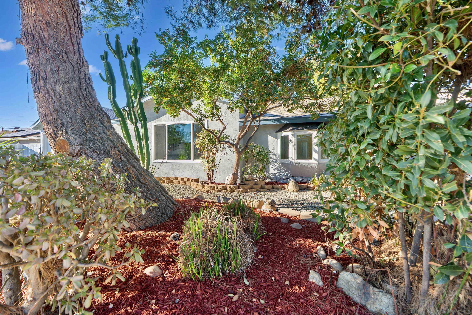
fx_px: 210
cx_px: 236
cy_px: 158
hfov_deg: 96.7
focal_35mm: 16
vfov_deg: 73.7
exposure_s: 1/25
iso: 100
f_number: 5.6
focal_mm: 16
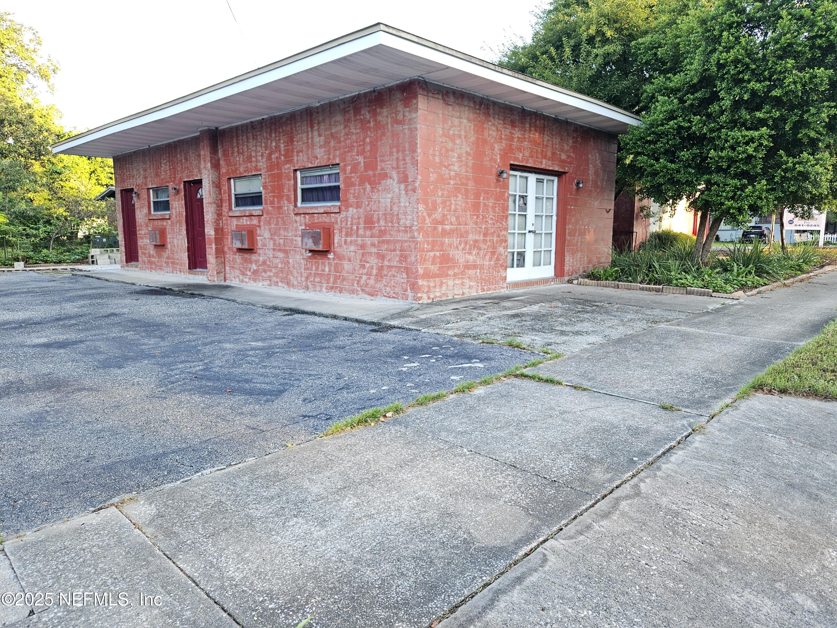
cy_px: 314
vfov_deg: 58.9
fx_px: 556
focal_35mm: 23
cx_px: 418
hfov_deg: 73.9
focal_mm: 5.4
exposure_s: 1/180
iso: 80
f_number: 1.8
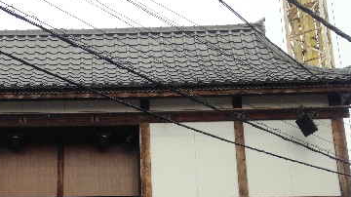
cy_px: 229
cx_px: 78
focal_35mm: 64
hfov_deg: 32.1
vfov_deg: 18.0
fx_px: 595
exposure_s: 1/1153
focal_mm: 4.12
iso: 50
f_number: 2.4
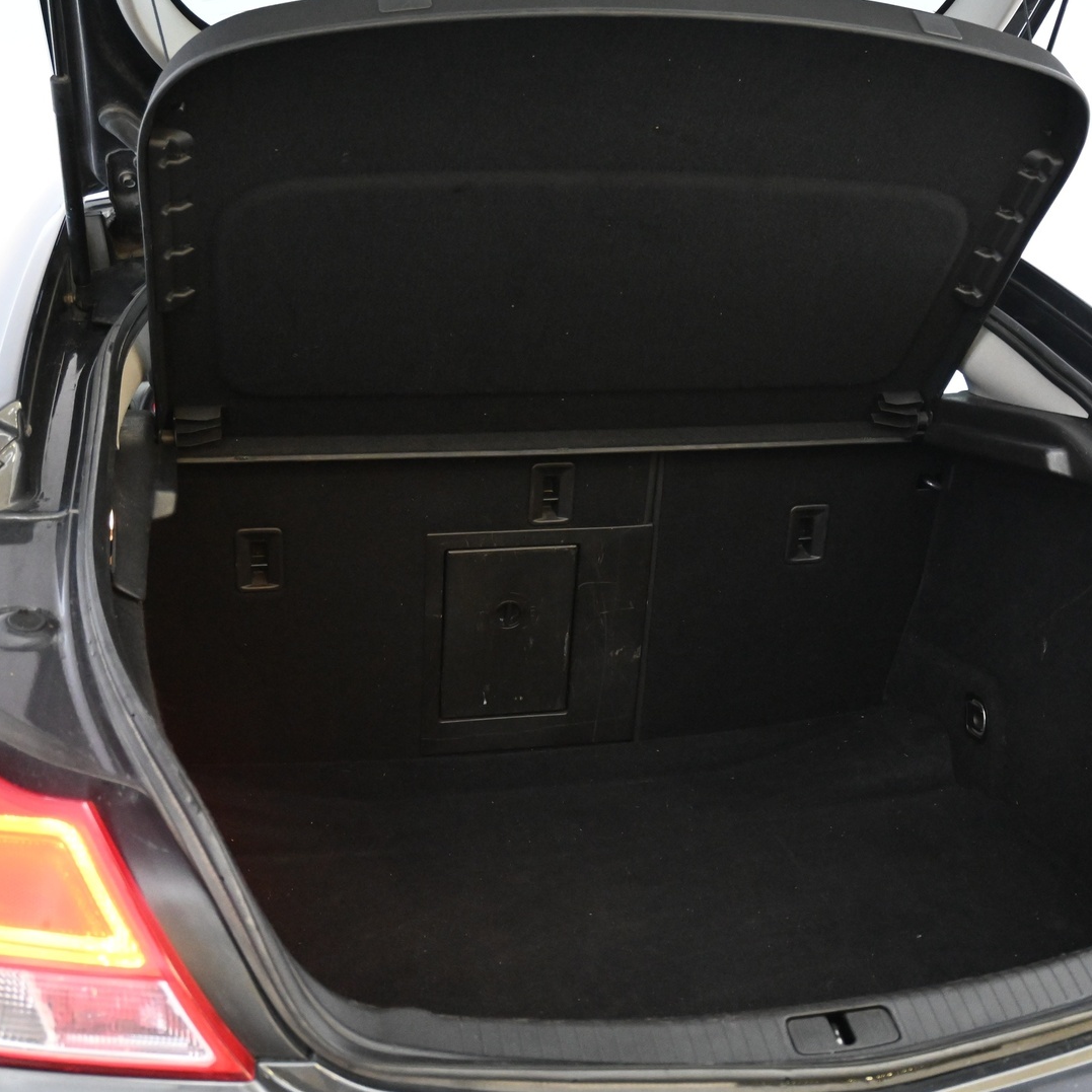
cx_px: 707
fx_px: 1642
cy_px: 545
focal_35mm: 46
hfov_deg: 36.5
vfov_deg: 36.8
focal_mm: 24
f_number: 4.2
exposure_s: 1/40
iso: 4000
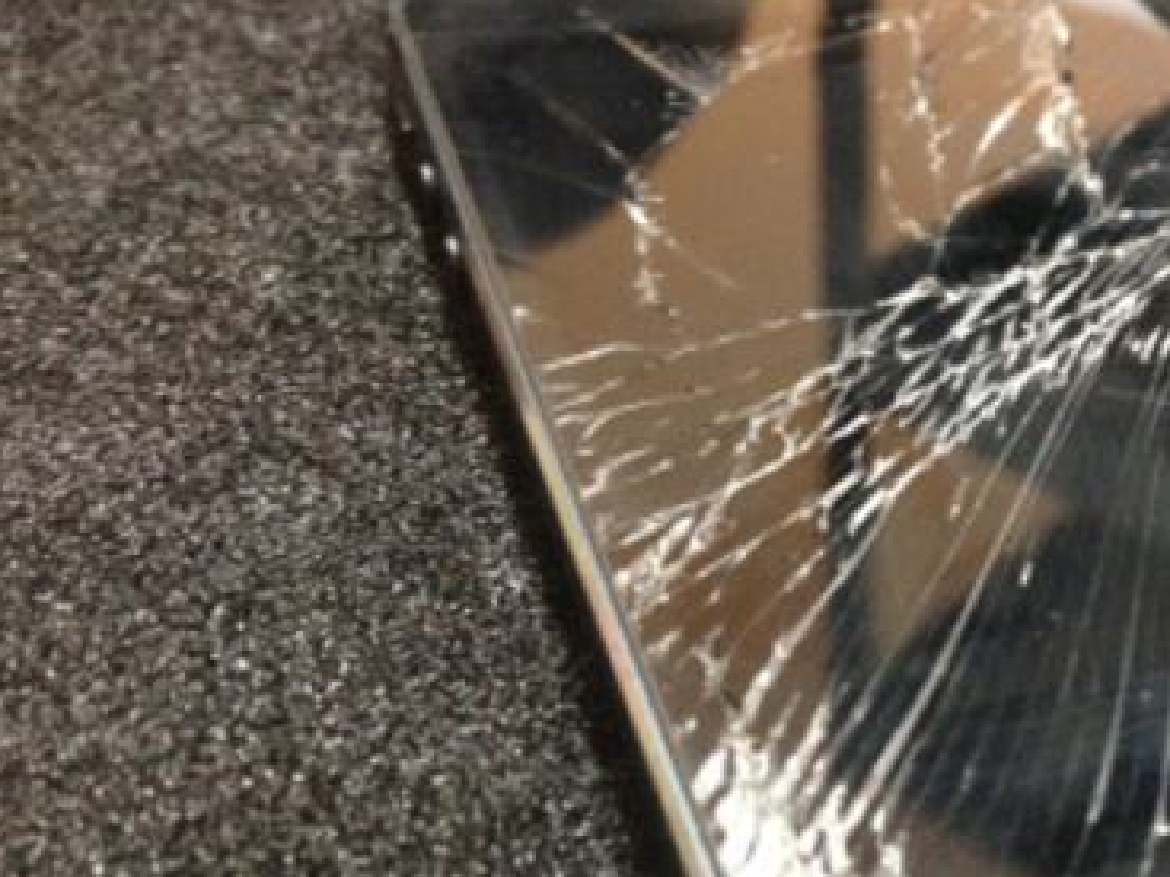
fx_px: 2061
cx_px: 999
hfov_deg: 30.6
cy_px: 631
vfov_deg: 23.8
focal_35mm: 61
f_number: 2.4
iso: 320
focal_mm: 4.28
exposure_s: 1/20
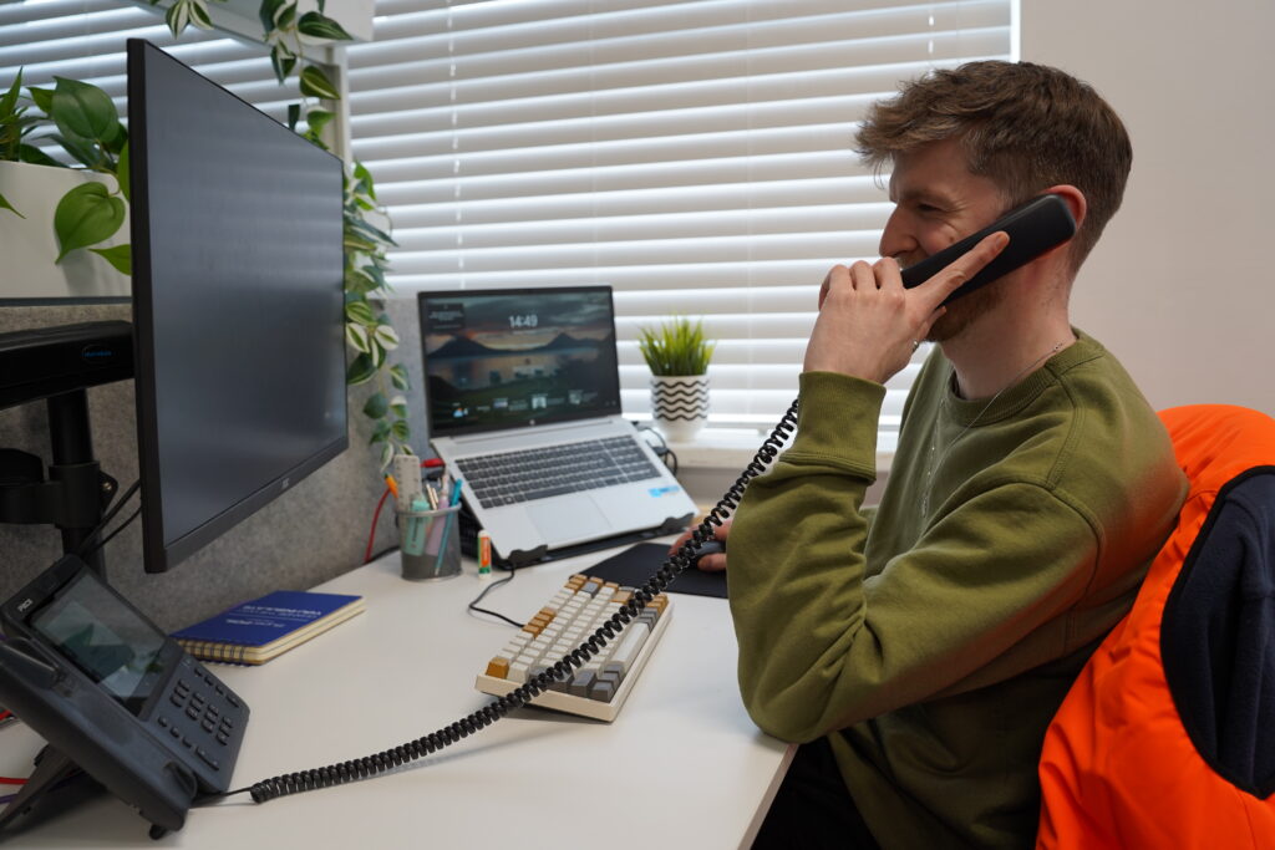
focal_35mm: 28
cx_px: 638
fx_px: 992
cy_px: 425
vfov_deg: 46.4
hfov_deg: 65.5
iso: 250
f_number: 4
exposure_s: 1/60
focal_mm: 28
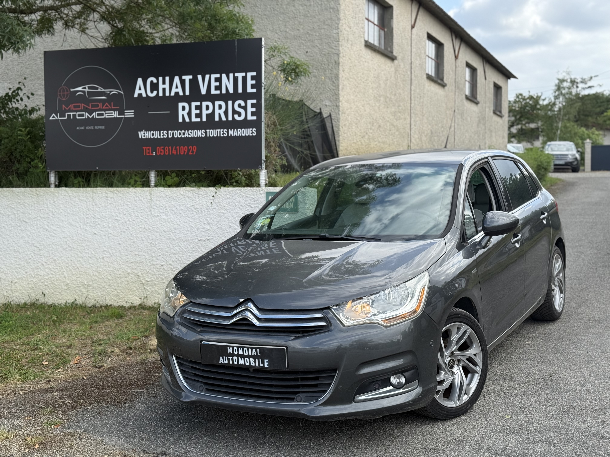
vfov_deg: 30.3
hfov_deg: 39.7
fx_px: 846
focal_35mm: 48
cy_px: 228
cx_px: 305
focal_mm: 6.76
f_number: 1.78
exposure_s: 1/1931
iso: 80
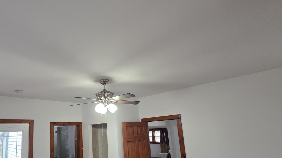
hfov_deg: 84.7
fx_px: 150
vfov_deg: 54.5
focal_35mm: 20
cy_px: 108
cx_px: 103
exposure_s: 1/120
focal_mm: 2.2
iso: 320
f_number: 1.9
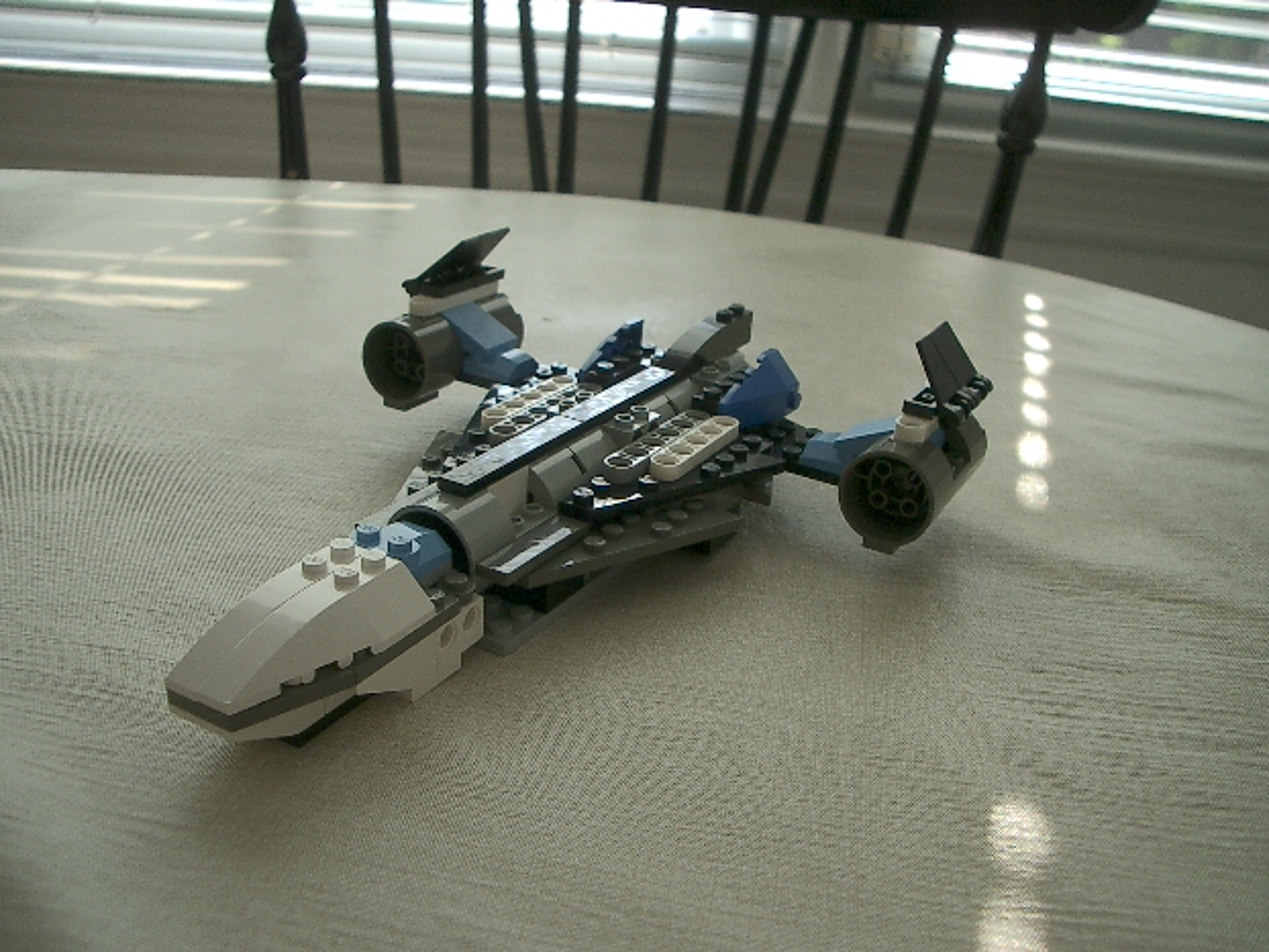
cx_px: 637
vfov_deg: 39.7
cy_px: 477
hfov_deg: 51.3
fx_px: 1320
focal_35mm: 36
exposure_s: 1/200
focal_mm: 5.8
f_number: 2.6
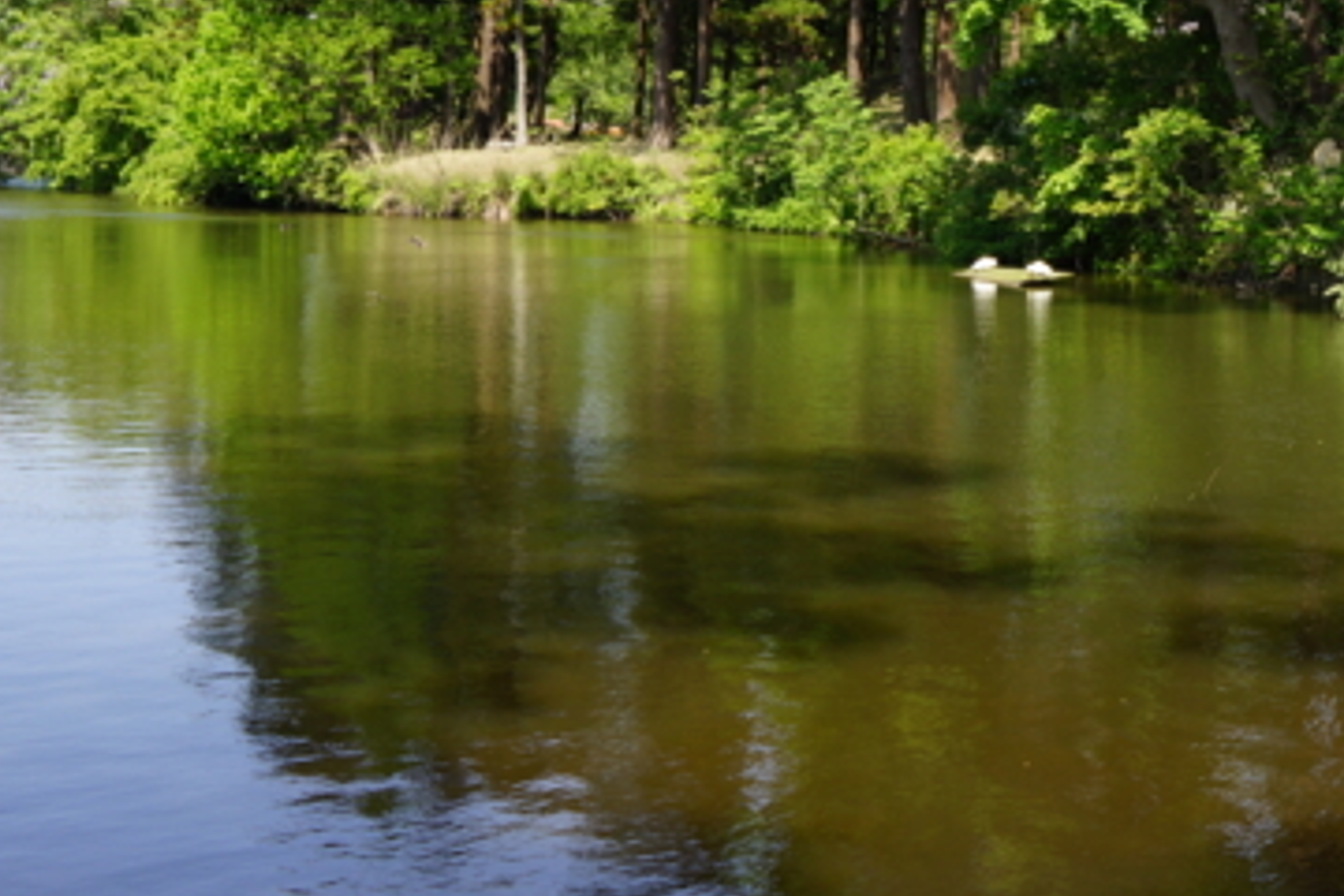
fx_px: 2240
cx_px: 1124
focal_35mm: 60
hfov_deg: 32.3
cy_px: 73
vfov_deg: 22.0
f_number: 9
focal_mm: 18
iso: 100
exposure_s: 1/100
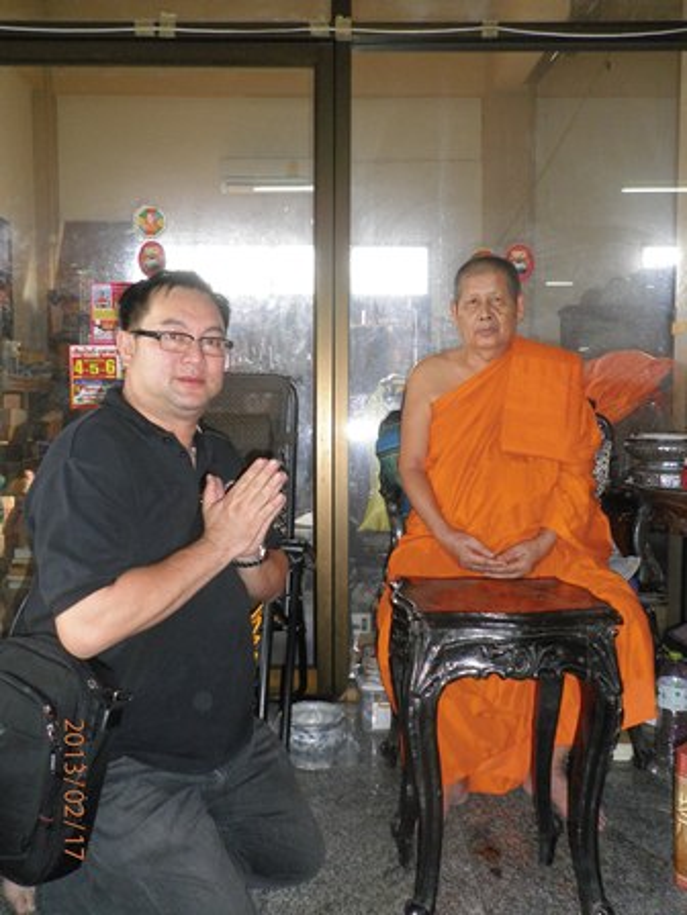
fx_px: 714
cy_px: 458
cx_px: 344
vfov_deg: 65.3
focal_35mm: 27
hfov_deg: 51.4
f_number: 3.2
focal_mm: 4.9
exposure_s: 1/30
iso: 160
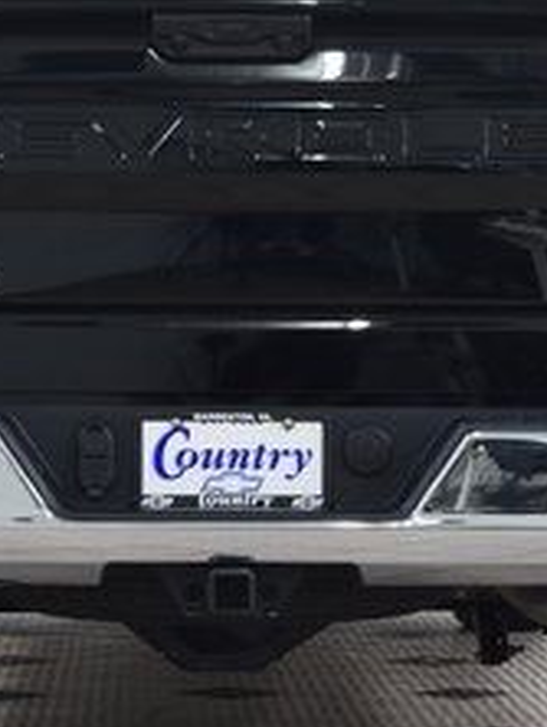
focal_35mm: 158
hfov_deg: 9.4
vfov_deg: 12.5
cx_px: 239
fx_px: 3323
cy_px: 326
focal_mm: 38
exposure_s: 1/15
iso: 800
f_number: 6.3
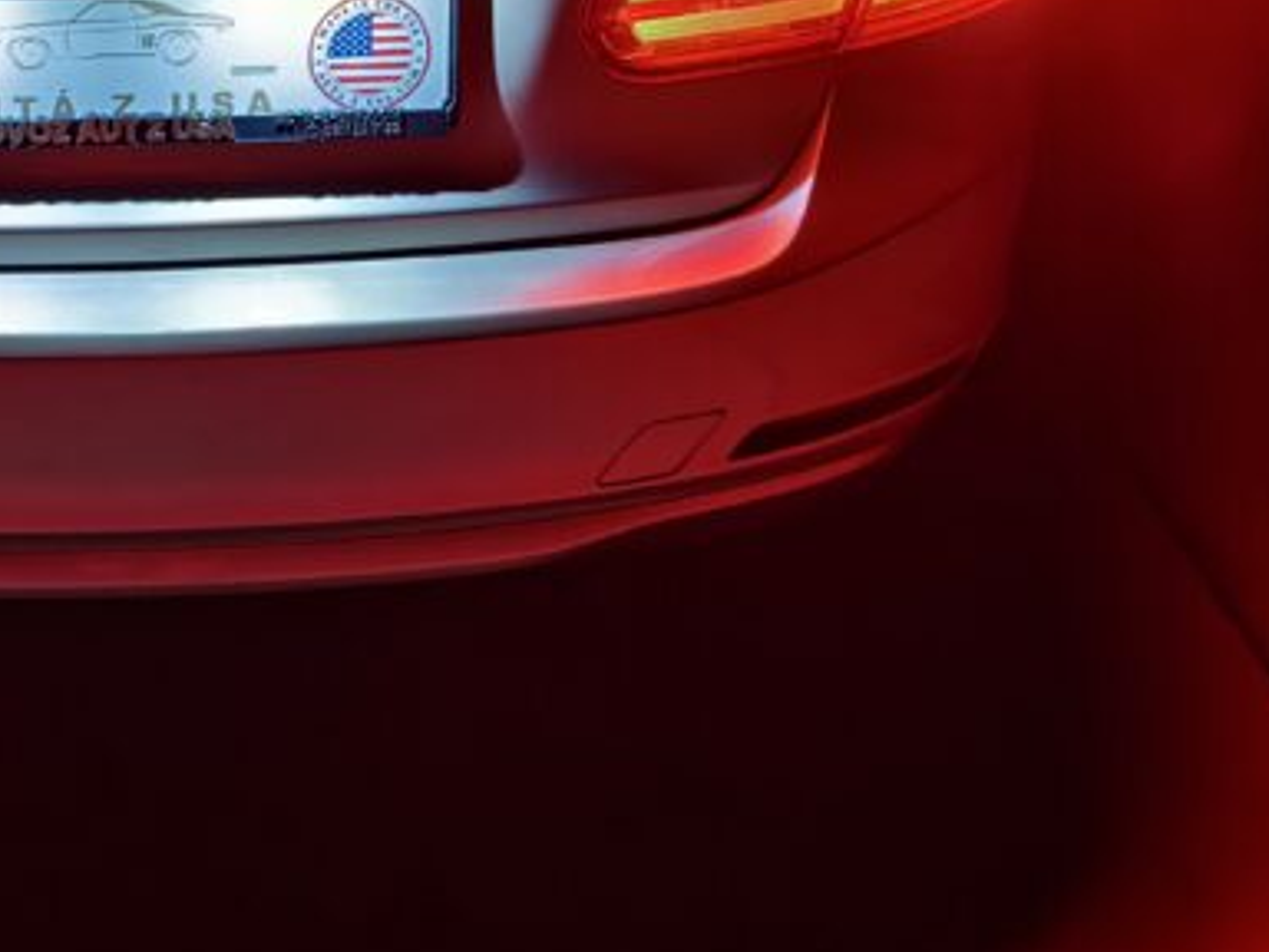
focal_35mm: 46
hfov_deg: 38.4
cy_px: 23
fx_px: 1686
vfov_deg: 29.6
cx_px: 129
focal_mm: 8.67
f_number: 1.75
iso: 1410
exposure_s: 1/6.67
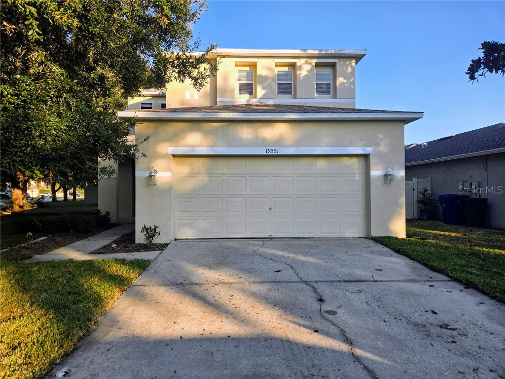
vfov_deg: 58.9
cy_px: 190
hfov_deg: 73.9
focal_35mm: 23
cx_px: 252
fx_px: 336
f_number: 1.8
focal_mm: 5.4
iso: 25
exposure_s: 1/554
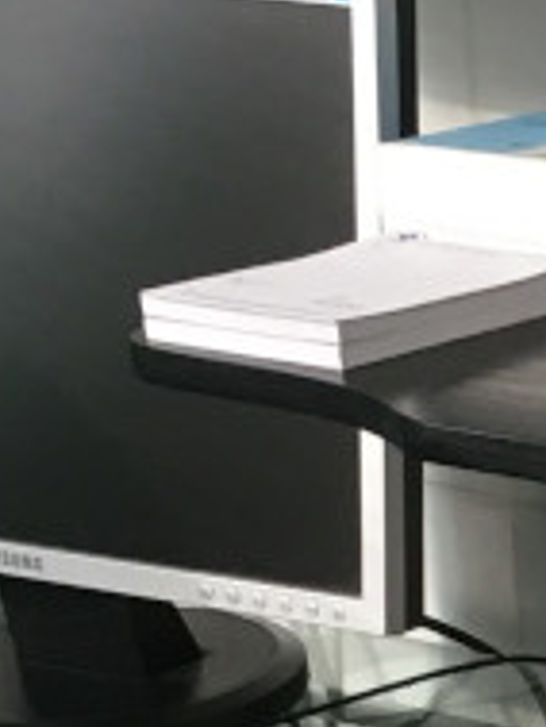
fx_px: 3865
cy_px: 1135
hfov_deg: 7.5
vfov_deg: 10.3
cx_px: 1327
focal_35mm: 184
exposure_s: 1/33
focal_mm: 4.15
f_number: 2.2
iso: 100
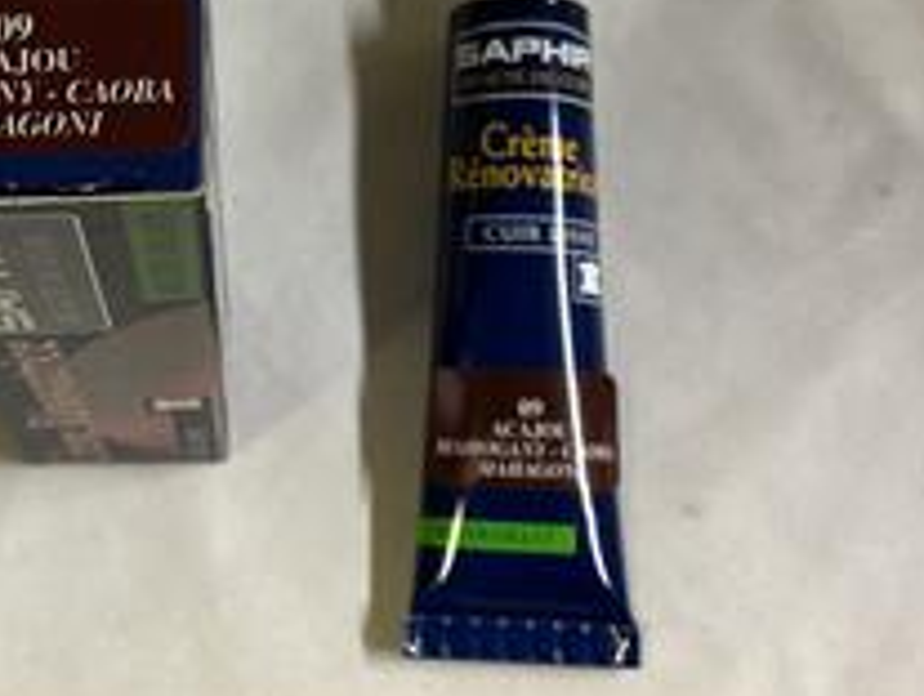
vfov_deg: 23.1
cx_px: 205
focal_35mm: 63
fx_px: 1685
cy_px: 152
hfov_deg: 30.1
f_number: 1.8
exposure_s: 1/50
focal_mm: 3
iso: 125
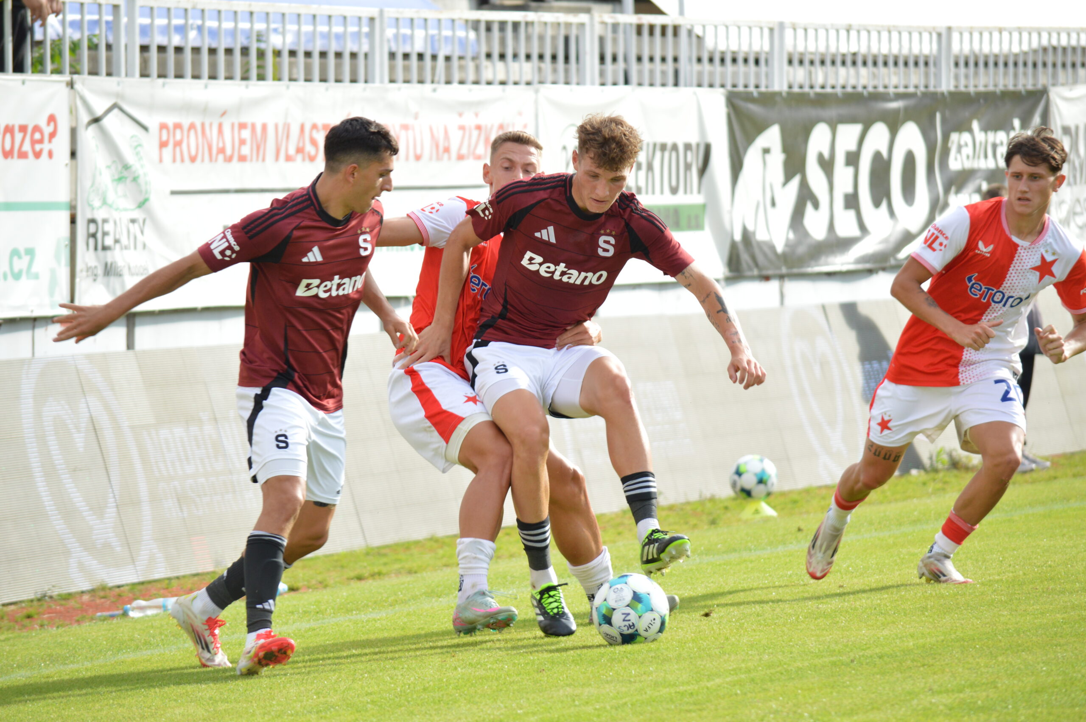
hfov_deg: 7.6
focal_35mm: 270
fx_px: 8138
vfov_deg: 5.1
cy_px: 361
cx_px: 543
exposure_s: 1/640
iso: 400
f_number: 5
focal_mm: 180
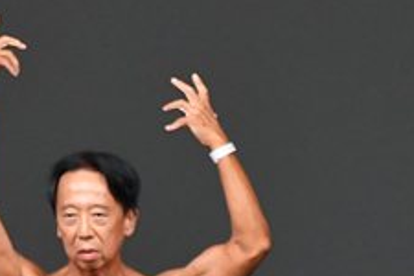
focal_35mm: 1190
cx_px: -14
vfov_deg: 1.2
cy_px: 410
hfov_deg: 1.7
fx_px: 13684
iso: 4000
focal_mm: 230
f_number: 5.6
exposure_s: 1/400
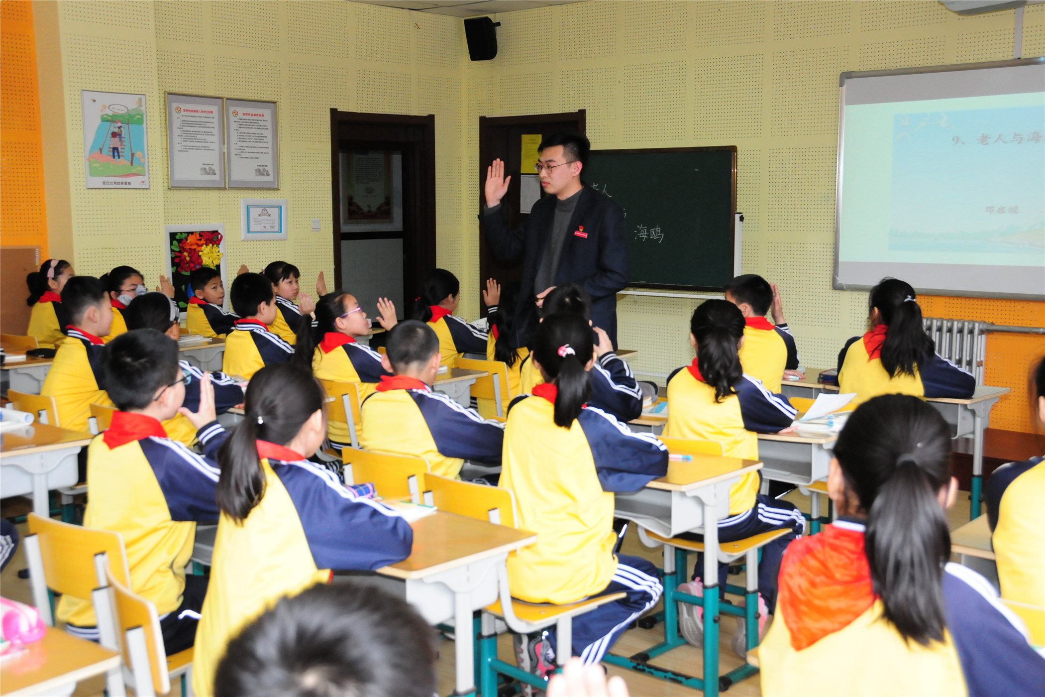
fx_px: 1219
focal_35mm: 42
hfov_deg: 46.4
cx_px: 522
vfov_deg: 31.9
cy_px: 348
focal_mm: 28
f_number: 5.6
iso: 1250
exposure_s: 1/160
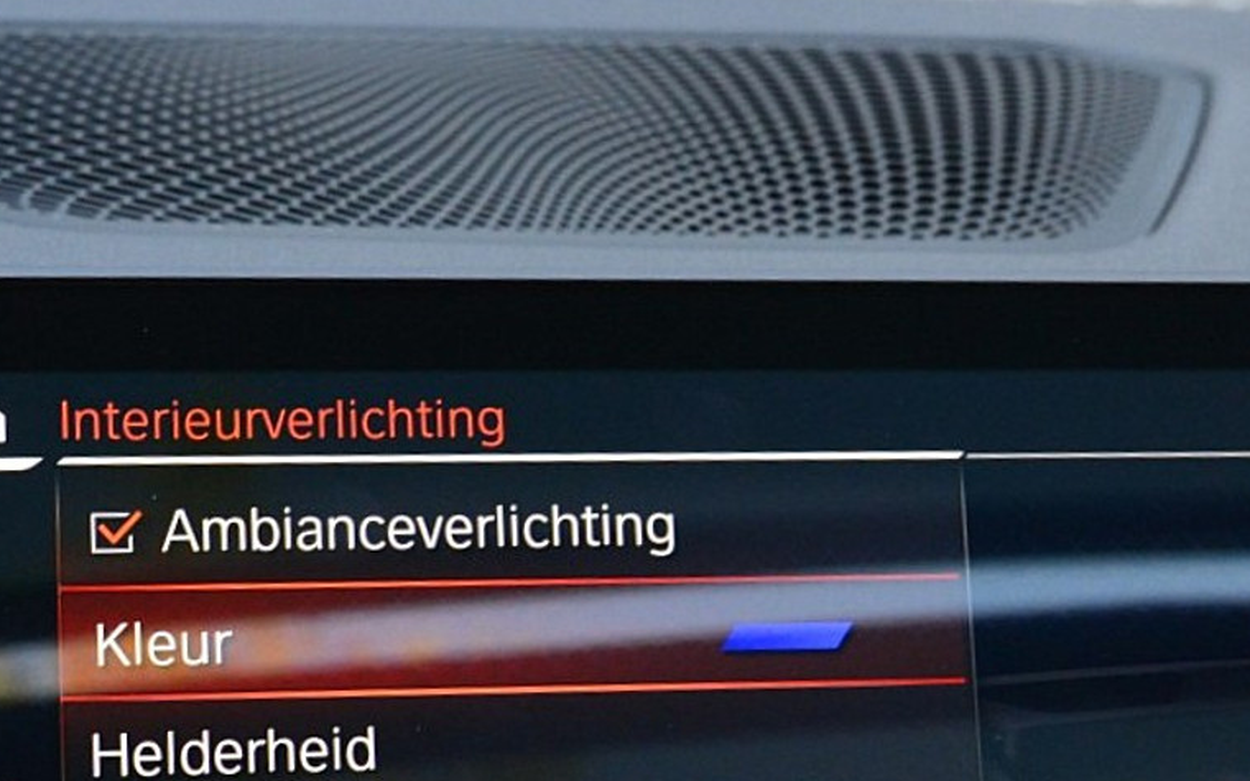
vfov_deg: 12.5
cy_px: 590
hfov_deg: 19.9
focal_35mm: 104
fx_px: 3553
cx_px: 765
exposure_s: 1/60
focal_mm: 27
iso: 800
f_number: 7.1
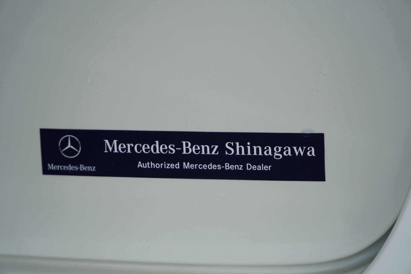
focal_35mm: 158
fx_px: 1798
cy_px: 137
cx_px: 206
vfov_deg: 8.7
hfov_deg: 13.0
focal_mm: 105
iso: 100
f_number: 4.5
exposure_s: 1/250
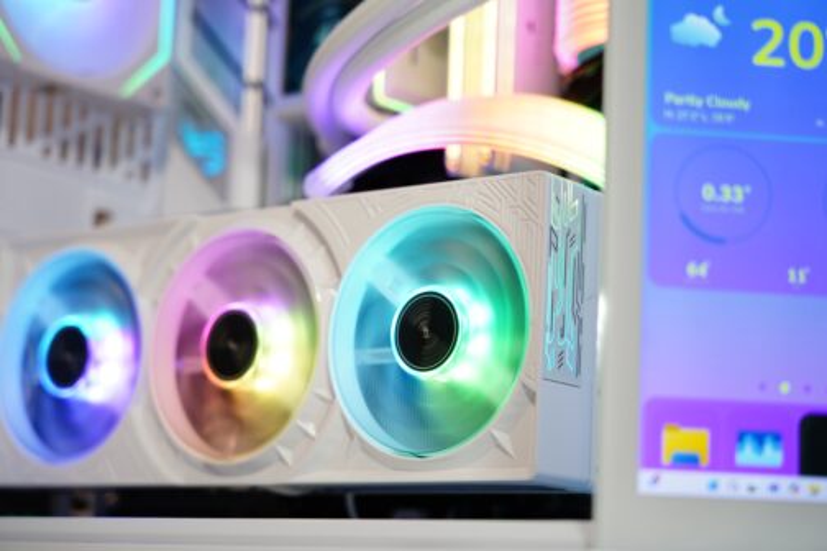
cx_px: 414
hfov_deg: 25.1
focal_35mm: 81
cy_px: 276
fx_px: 1861
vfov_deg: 16.9
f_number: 4
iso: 500
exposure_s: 1/50
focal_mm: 81
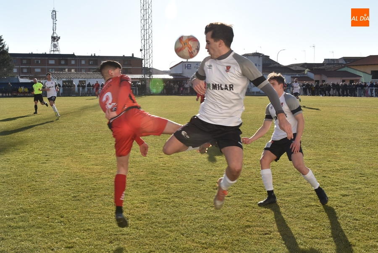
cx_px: 189
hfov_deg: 47.9
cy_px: 126
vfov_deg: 33.1
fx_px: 426
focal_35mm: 40
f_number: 9
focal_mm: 27
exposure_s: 1/320
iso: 200
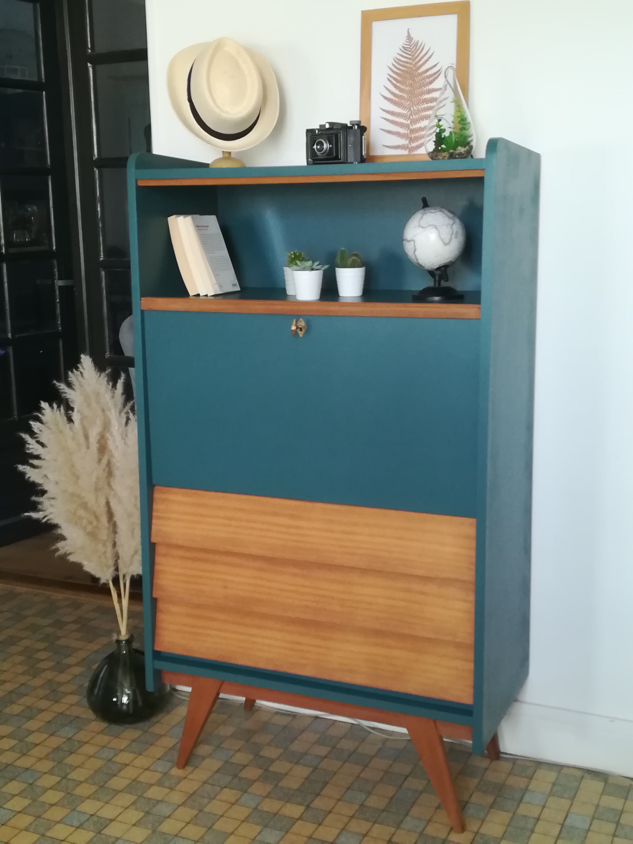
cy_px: 422
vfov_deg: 43.9
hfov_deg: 33.6
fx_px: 1048
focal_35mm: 43
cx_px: 316
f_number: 2.2
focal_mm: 3.83
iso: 320
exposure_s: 1/33.3
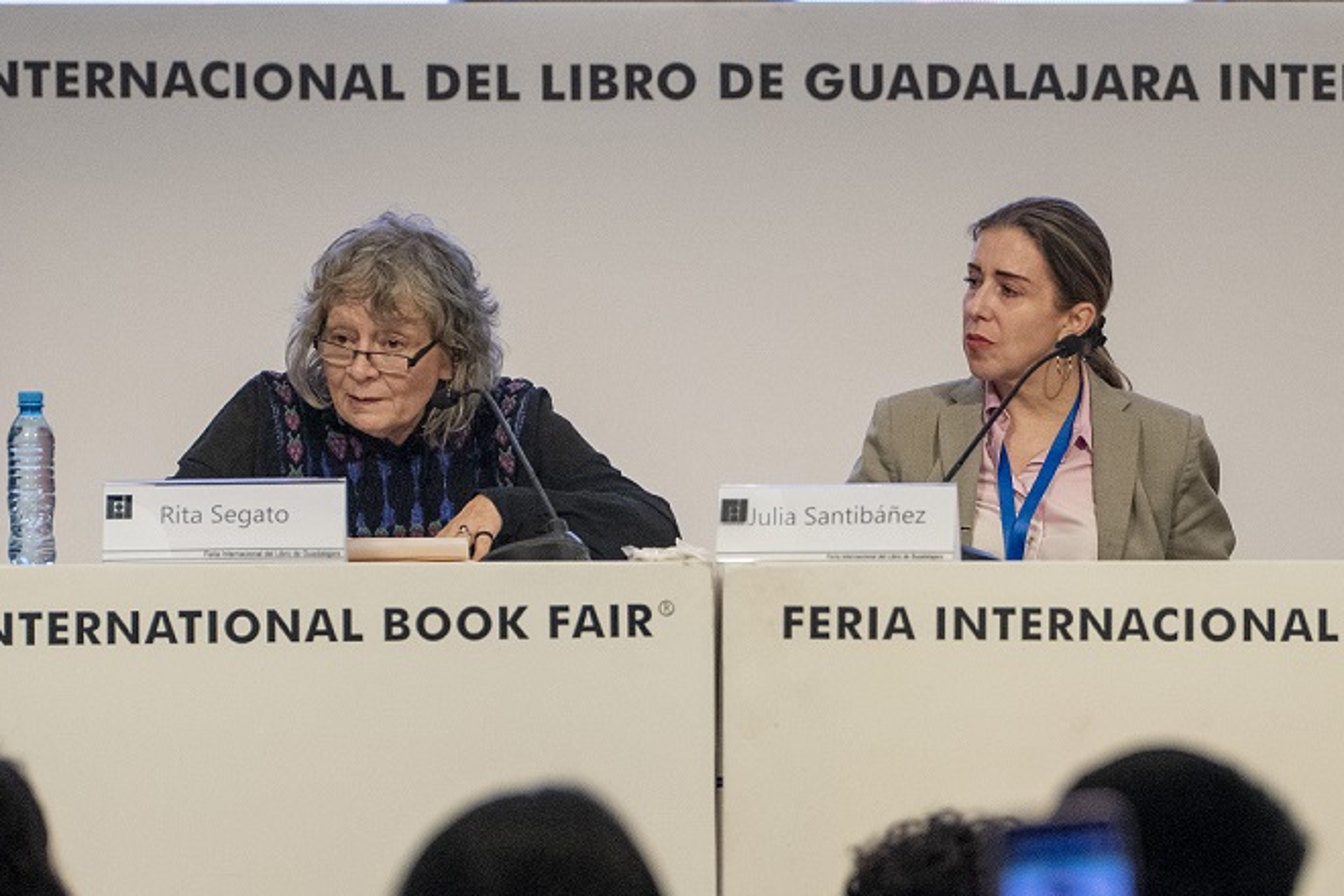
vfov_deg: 5.1
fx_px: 10079
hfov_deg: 7.6
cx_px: 1000
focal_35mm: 270
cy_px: 428
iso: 2500
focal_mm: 120
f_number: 2.8
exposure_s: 1/1000
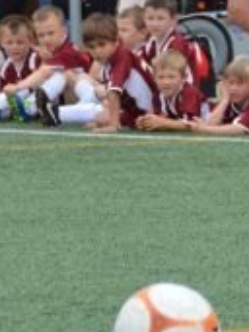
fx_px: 4606
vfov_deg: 4.1
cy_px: 112
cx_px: 405
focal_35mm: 480
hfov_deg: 3.1
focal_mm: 95
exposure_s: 1/1250
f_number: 5.3
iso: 400
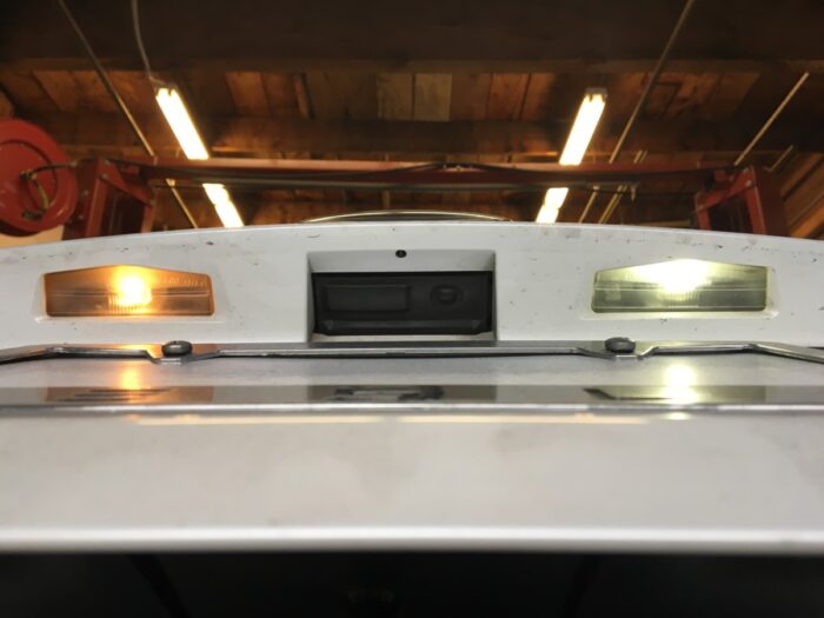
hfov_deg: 61.7
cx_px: 412
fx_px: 690
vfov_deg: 48.2
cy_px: 309
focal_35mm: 29
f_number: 2.2
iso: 25
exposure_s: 1/30
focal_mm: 4.15
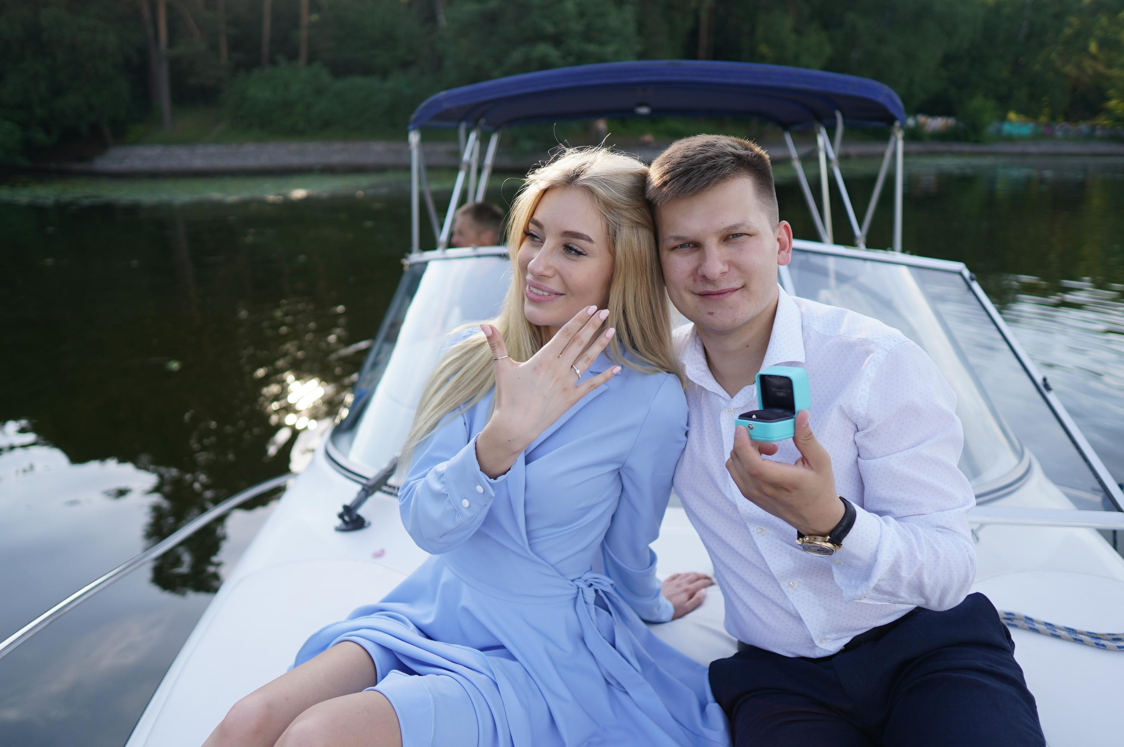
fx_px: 749
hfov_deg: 73.8
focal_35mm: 24
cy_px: 374
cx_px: 562
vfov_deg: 53.0
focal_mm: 16
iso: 100
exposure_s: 1/2500
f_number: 1.4
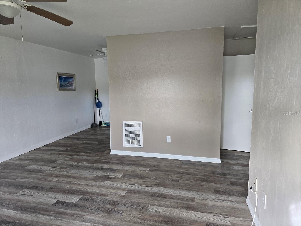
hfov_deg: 73.9
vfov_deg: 58.9
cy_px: 113
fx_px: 200
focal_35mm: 23
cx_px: 150
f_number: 1.7
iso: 250
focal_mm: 6.3
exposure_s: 1/120
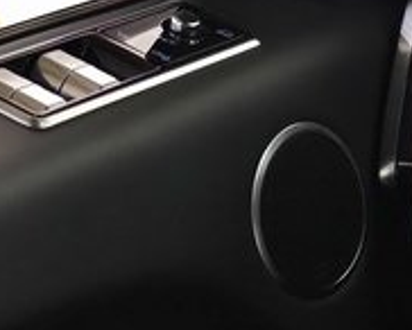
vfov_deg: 11.7
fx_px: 1538
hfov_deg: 12.3
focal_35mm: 126
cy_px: 495
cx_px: 967
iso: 200
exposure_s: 1/60
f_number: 1.7
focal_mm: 6.3
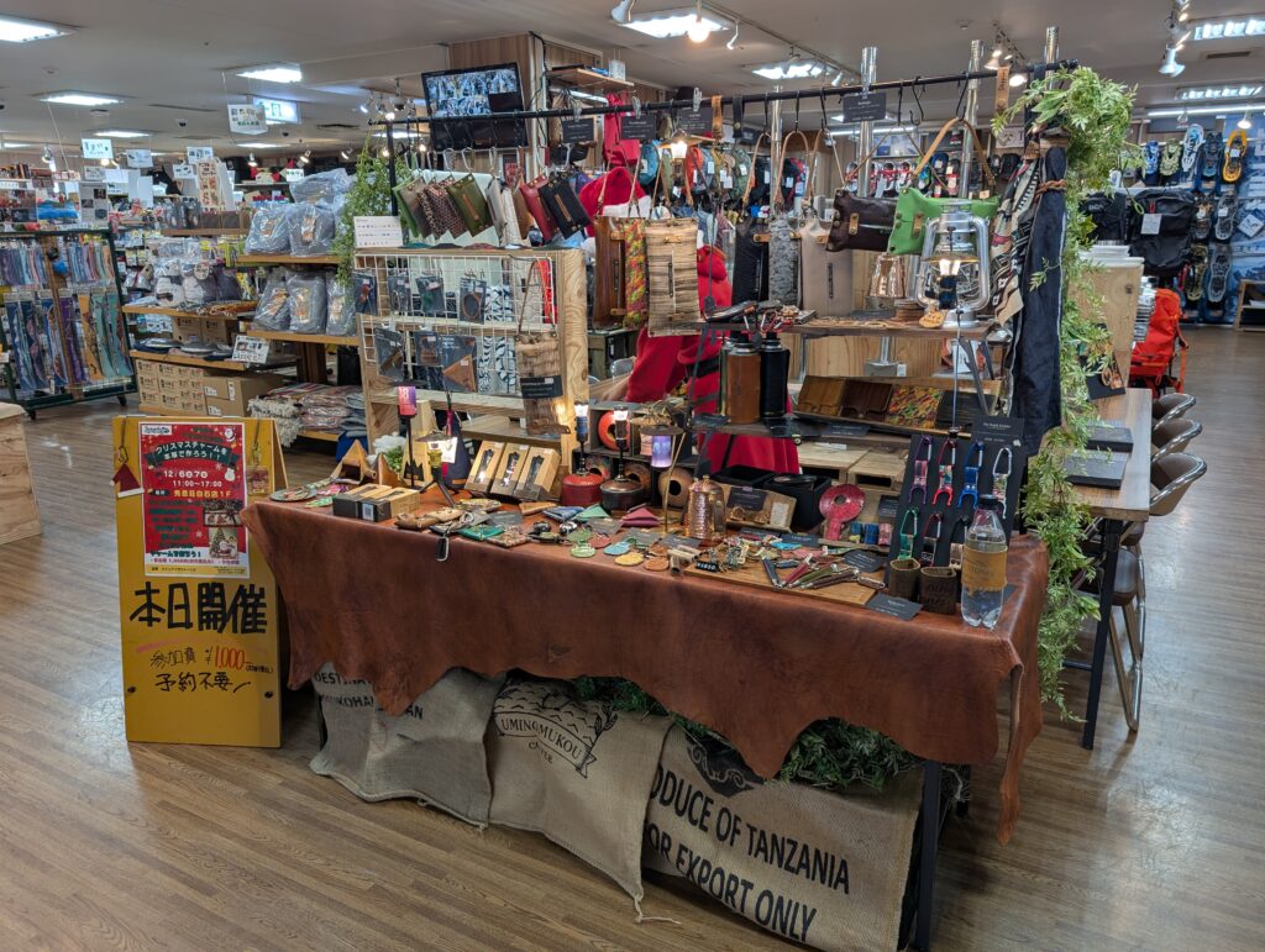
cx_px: 632
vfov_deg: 56.9
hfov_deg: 71.5
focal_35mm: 24
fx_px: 878
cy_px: 476
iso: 21
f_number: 1.68
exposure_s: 1/25
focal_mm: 6.9
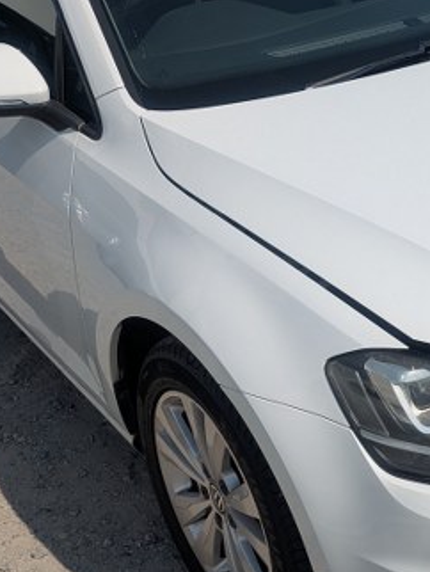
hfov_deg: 22.9
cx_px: 417
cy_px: 215
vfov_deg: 31.0
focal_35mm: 62
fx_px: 1026
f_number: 1.89
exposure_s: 1/5076
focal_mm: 5.43
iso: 70
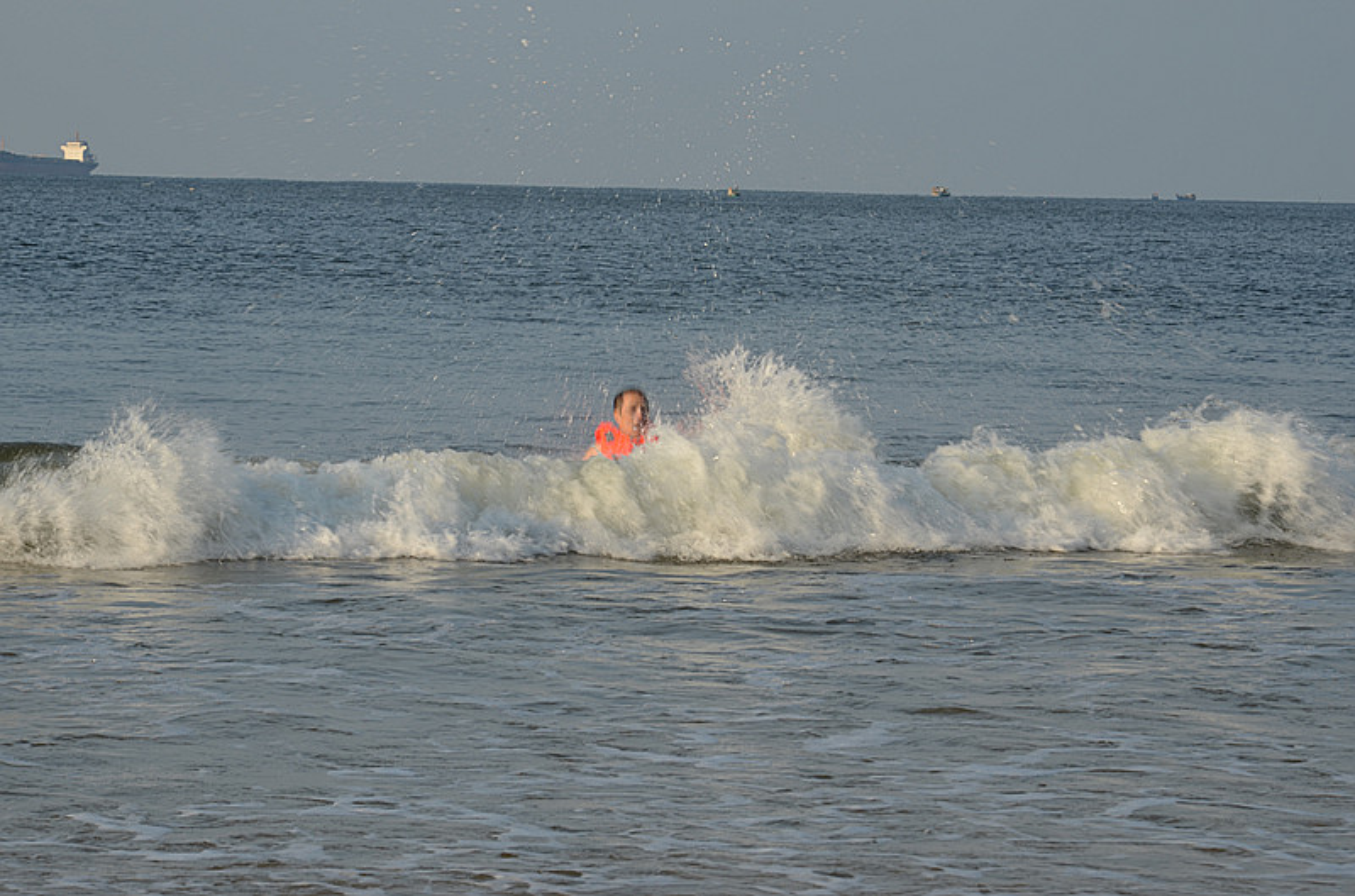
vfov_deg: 8.7
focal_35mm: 158
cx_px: 678
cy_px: 448
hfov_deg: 13.1
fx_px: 5913
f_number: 14
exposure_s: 1/60
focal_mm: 105
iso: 100
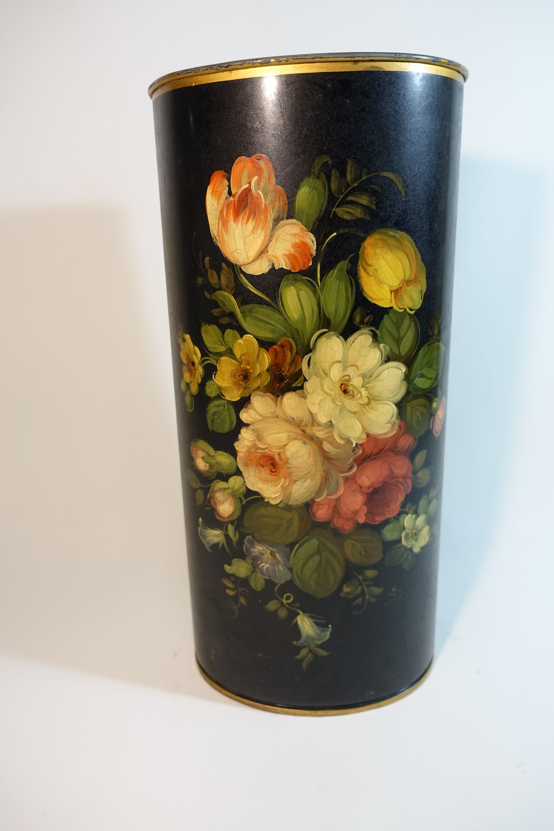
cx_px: 277
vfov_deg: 73.7
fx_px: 554
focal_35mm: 24
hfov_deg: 53.1
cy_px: 416
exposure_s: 1/60
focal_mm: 8.8
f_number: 1.8
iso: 125
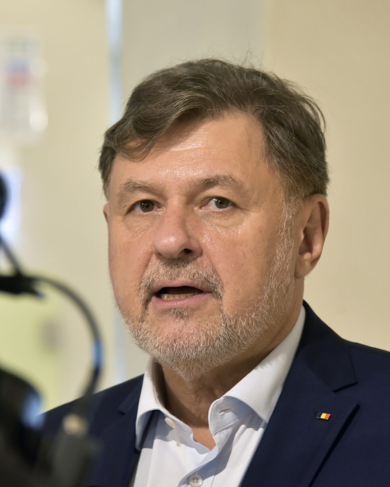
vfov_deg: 9.4
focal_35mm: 205
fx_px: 2958
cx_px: 184
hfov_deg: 7.5
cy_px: 244
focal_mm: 145
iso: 1000
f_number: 5.6
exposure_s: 1/100
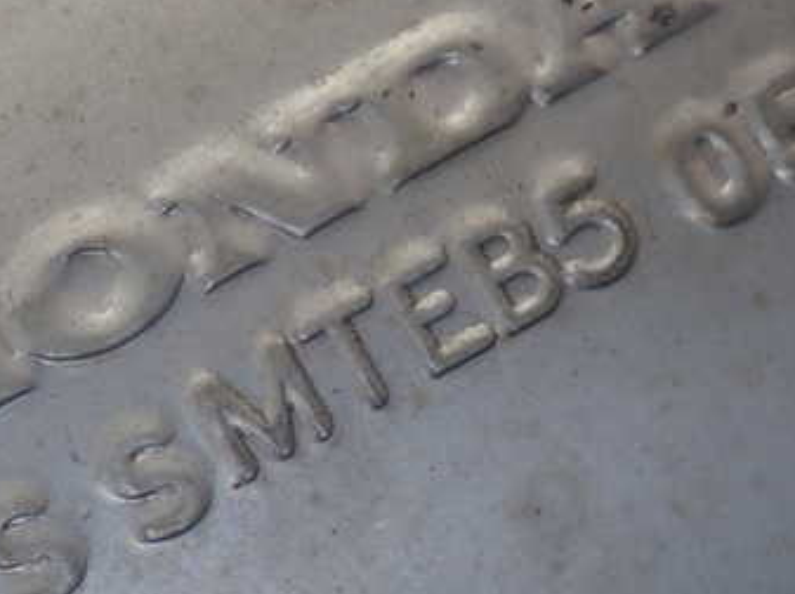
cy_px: 276
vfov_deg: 18.0
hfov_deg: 23.8
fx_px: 1881
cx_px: 304
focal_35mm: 82
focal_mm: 8.41
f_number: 3.1
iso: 200
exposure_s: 1/80
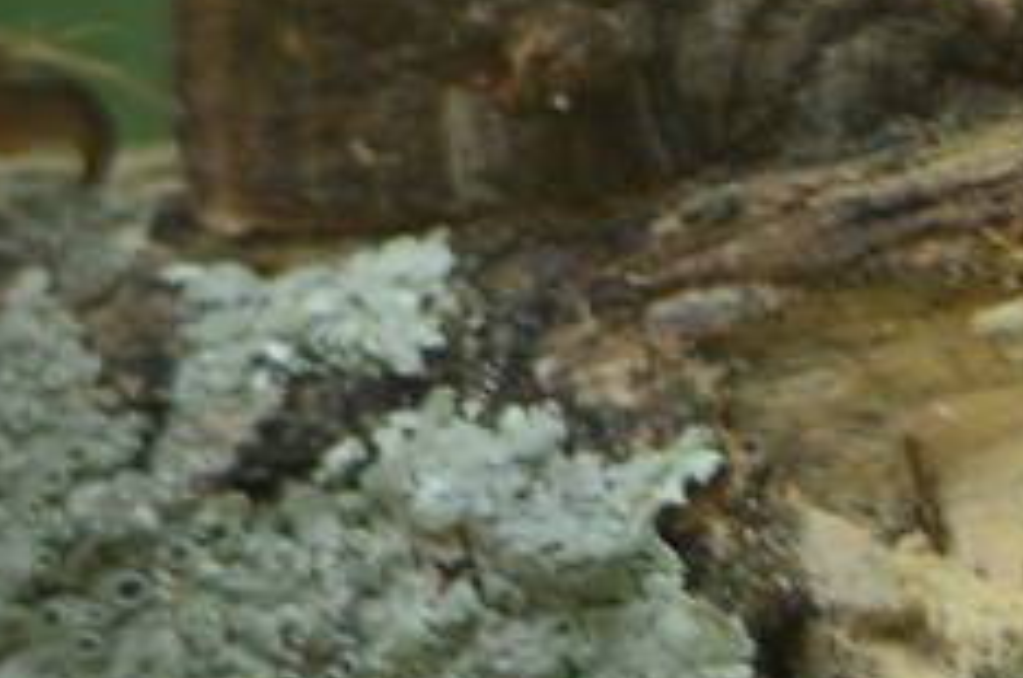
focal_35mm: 1435
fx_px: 40694
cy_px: -962
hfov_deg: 1.4
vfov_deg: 1.0
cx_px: -1578
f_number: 4.8
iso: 250
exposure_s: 1/125
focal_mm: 140
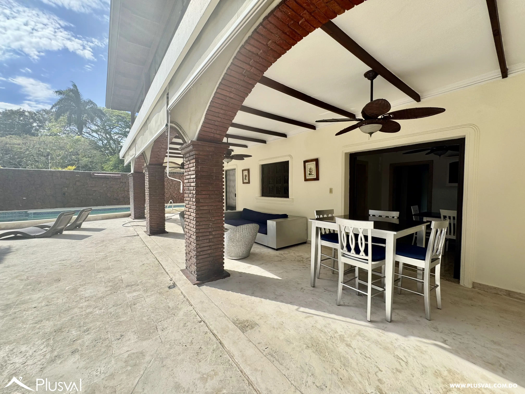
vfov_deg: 85.7
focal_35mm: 14
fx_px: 212
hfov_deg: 102.1
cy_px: 197
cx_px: 262
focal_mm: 2.22
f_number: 2.2
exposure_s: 1/1094
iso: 50
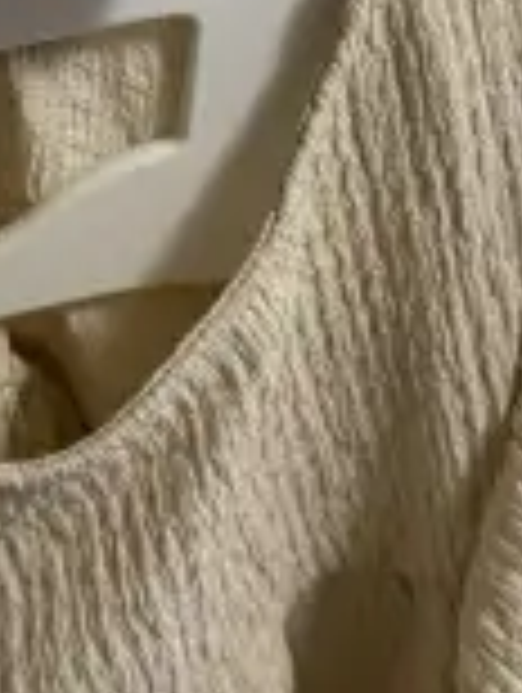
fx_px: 1404
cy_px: 50
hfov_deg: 20.9
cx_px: 140
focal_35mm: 70
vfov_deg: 26.7
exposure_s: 1/50
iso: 250
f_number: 1.78
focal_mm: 6.76
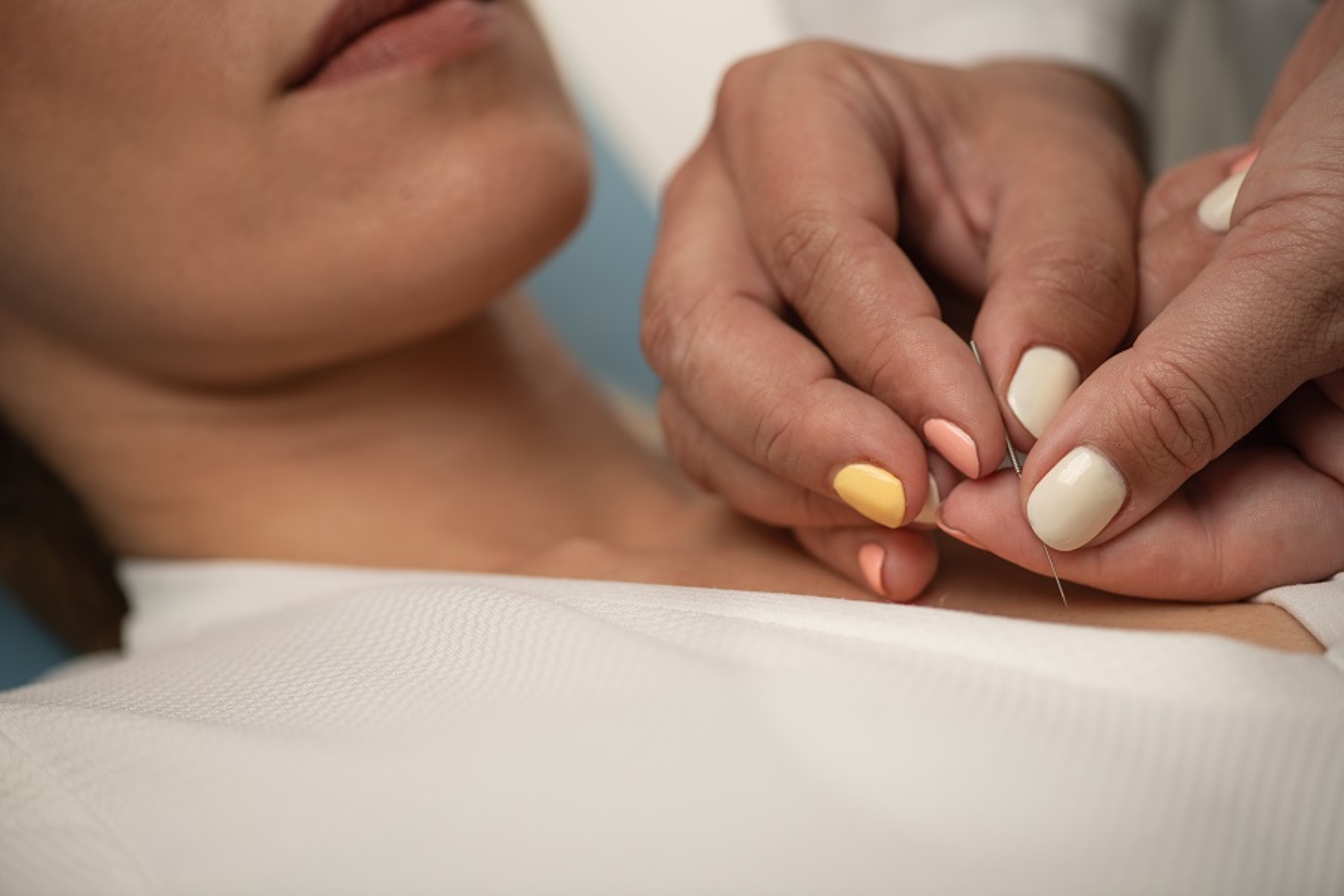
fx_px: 3920
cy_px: 448
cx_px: 672
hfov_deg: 19.5
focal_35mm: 105
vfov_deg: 13.0
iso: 64
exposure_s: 1/250
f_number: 4
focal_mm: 105
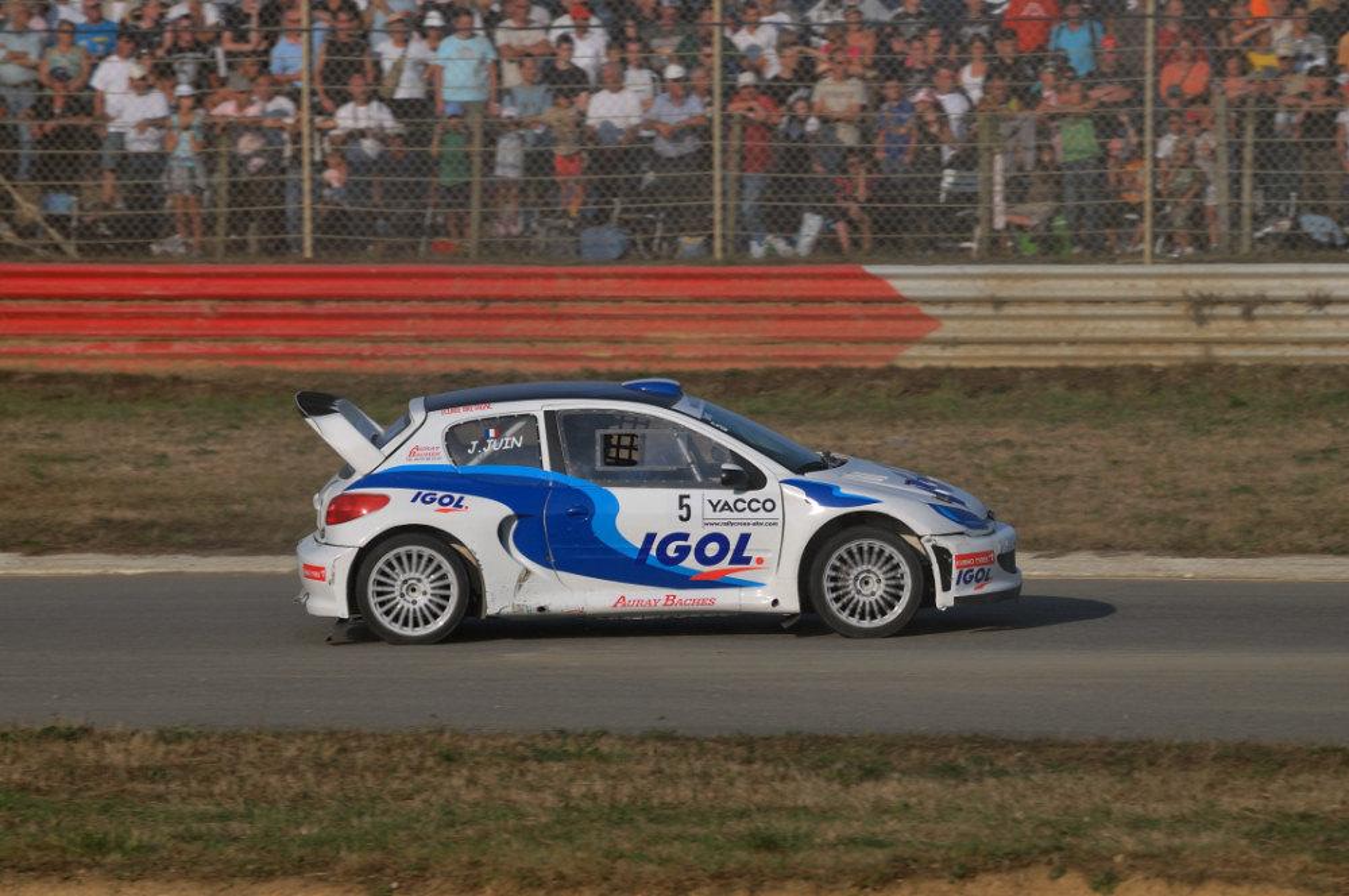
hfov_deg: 4.6
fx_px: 16840
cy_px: 448
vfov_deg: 3.0
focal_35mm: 450
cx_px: 674
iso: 200
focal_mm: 300
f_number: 7.1
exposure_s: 1/800
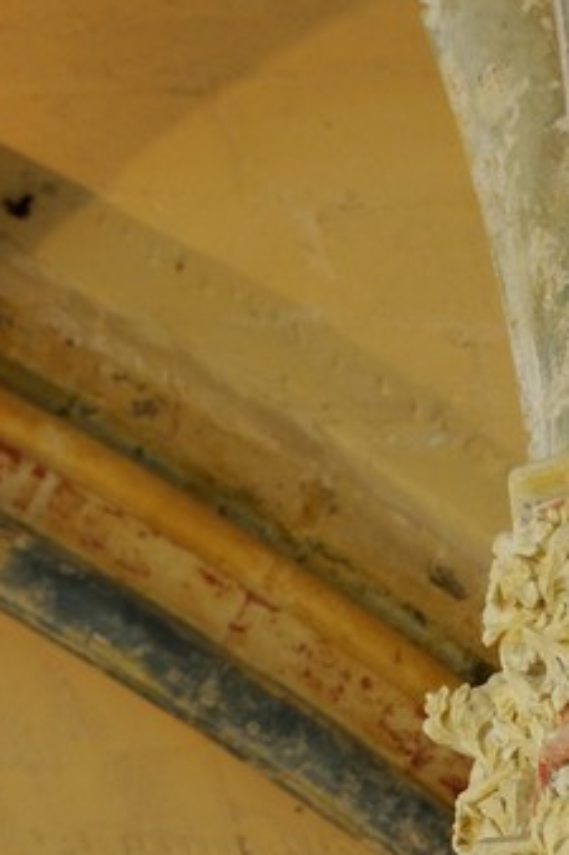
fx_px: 7855
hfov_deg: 4.1
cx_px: 1249
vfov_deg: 6.0
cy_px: 1976
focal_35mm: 331
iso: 200
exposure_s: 3
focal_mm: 70
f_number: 10
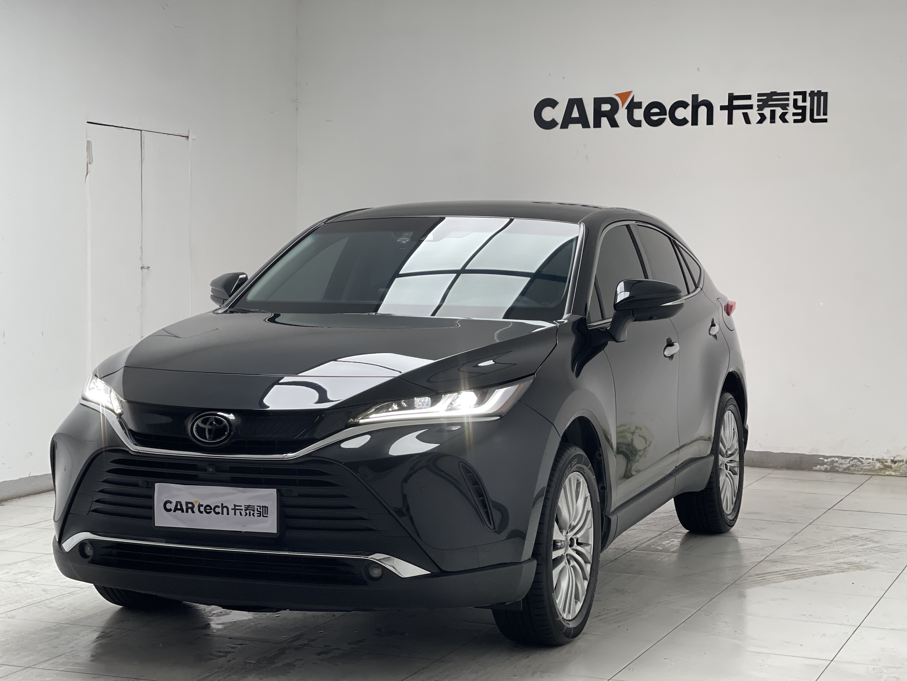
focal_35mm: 64
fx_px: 1677
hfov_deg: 30.3
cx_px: 454
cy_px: 340
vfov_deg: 22.9
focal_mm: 7.5
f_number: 2.2
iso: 125
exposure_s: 1/100
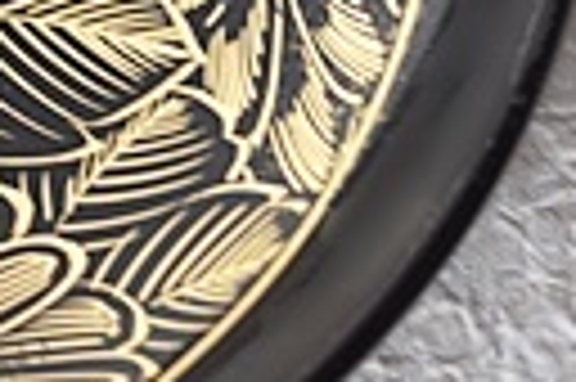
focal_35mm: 515
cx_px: -594
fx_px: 8231
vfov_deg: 2.7
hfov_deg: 4.0
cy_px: -245
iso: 800
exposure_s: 1/6
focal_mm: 55
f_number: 5.6
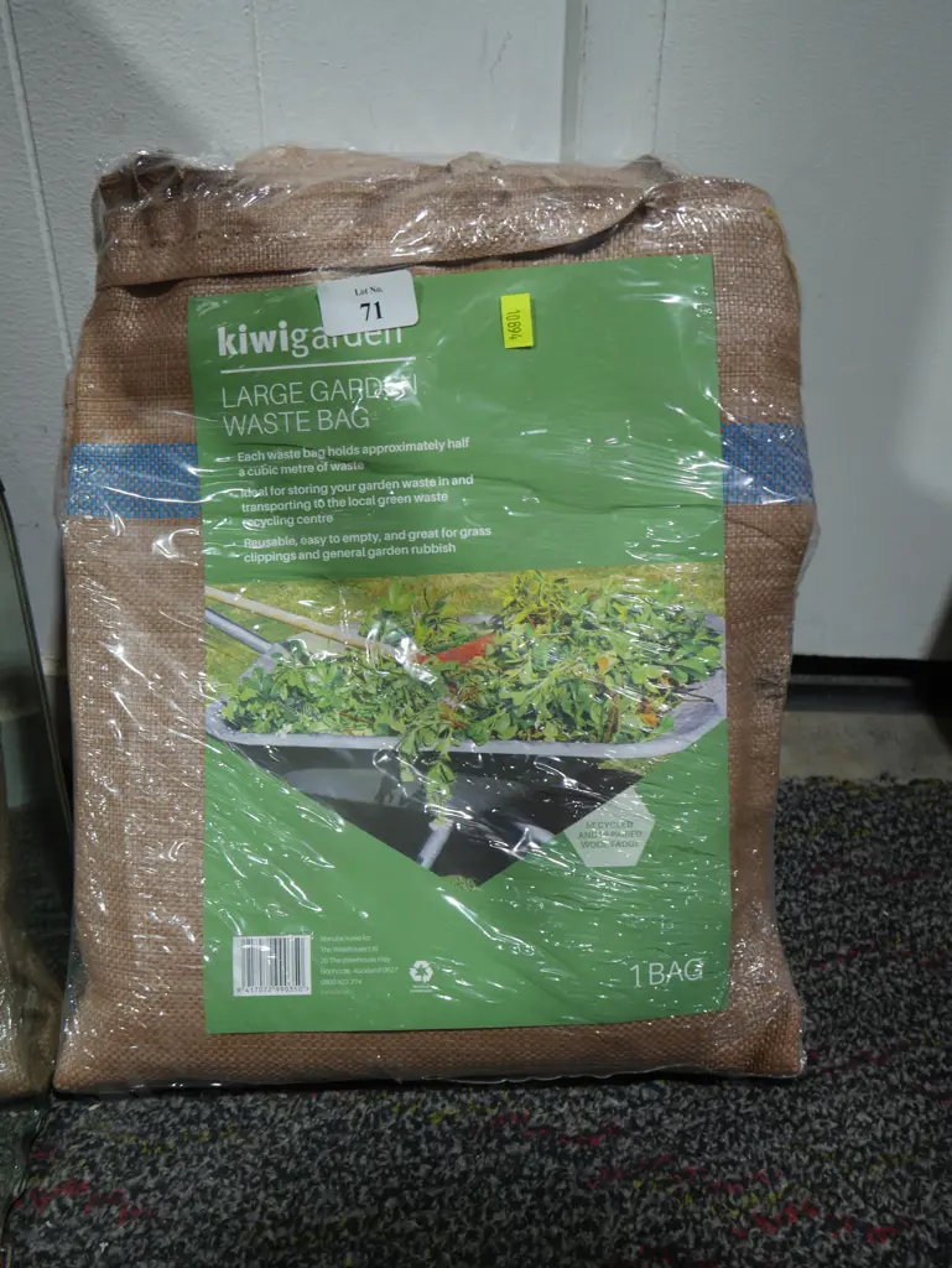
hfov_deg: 39.7
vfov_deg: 51.3
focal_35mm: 36
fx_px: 1319
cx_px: 476
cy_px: 634
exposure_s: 1/80
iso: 200
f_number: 4
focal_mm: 18
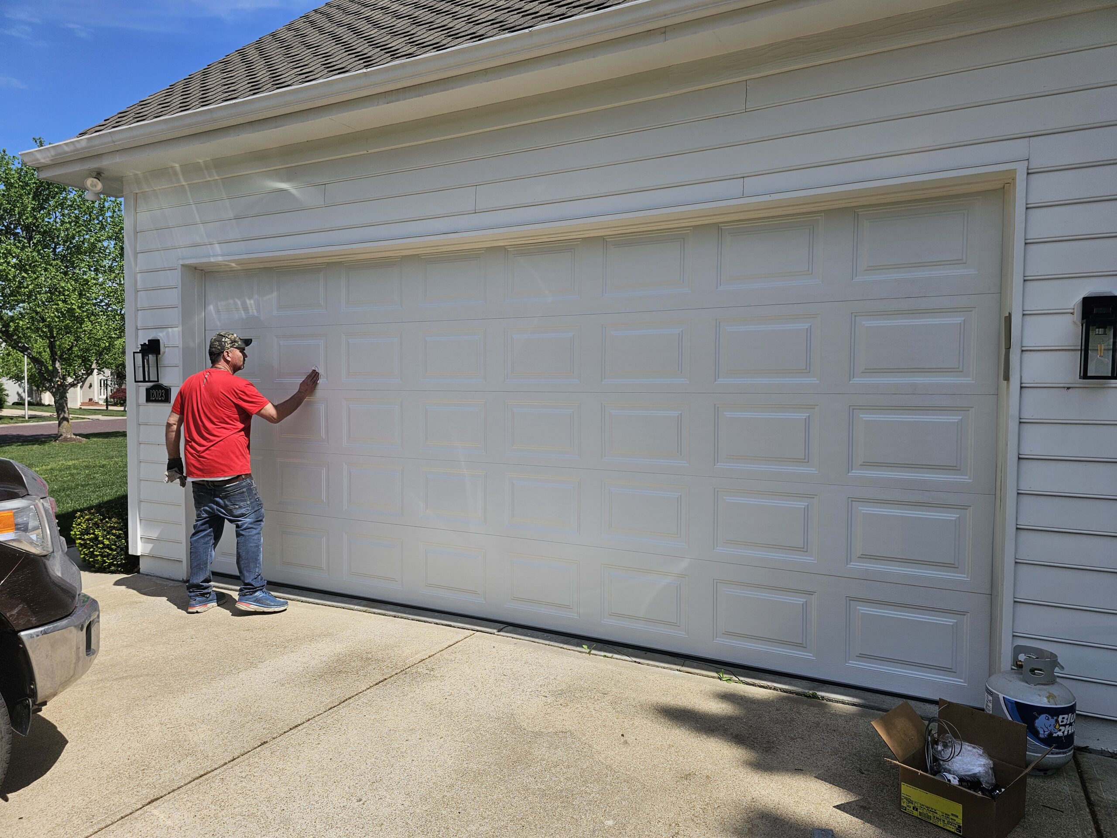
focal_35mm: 23
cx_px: 558
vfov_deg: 58.9
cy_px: 419
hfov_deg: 73.9
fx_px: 742
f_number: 1.7
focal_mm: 6.3
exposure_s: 1/1105
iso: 10
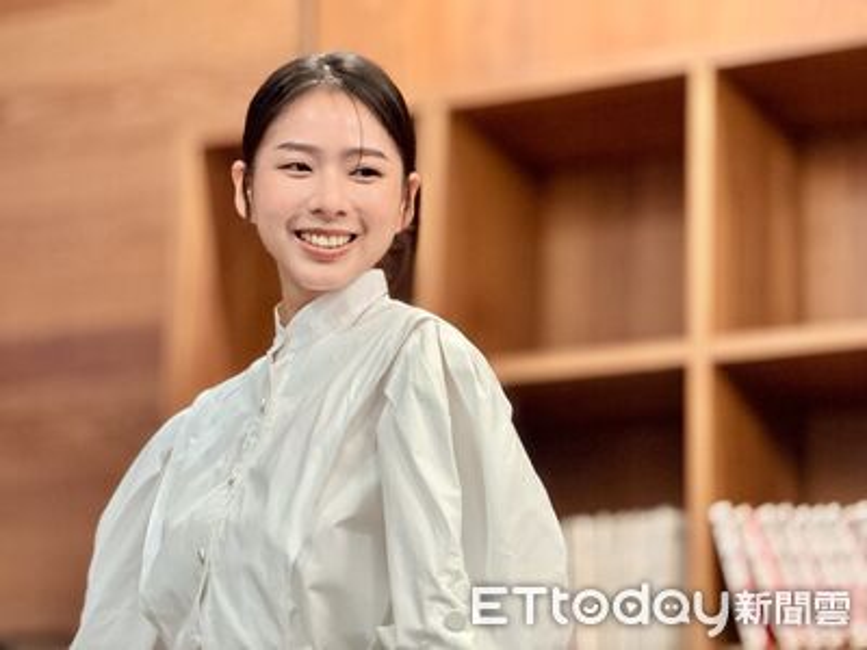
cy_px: 325
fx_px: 3006
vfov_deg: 12.3
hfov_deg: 16.4
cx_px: 434
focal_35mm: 120
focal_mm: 15.66
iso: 1000
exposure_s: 1/40
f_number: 2.8
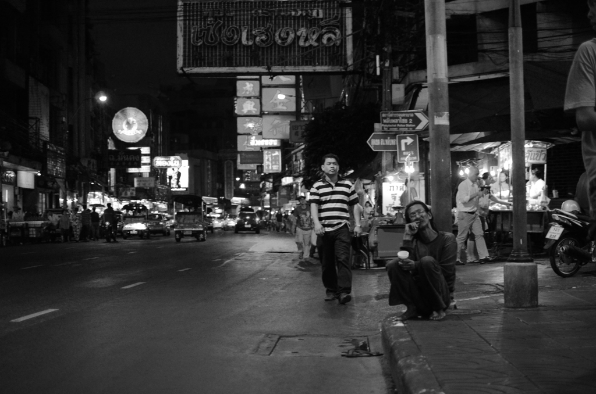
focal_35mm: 52
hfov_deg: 37.9
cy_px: 197
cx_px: 298
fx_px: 867
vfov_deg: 25.6
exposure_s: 1/400
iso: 2000
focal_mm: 35
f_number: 1.8
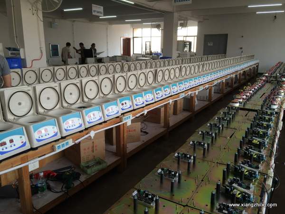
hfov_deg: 61.7
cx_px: 142
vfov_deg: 48.2
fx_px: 239
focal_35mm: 29
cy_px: 107
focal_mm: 4.15
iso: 64
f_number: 2.2
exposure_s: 1/120
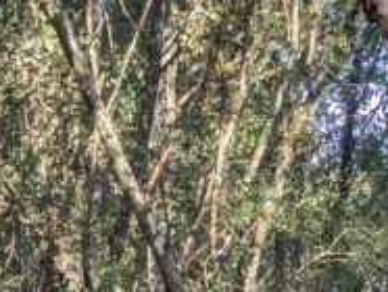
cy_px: 668
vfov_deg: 10.0
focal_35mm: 132
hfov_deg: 14.9
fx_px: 1481
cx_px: 140
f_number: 1.68
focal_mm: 6.9
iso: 24
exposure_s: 1/54.3
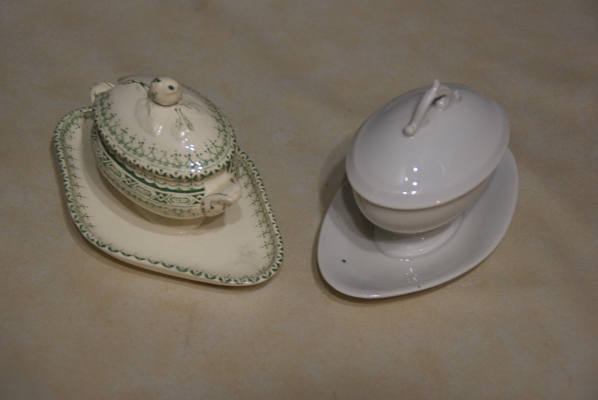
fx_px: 1497
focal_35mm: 90
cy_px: 200
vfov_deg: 15.2
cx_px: 299
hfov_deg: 22.6
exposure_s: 1/15
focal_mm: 60
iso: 400
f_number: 5
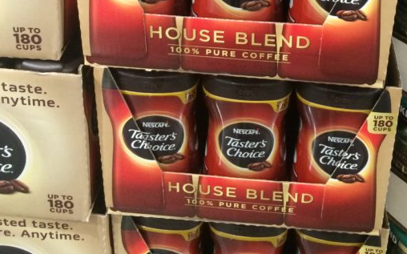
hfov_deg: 32.8
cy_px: -146
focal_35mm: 62
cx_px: 254
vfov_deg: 18.2
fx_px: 687
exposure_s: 1/30
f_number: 2.2
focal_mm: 4.15
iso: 250
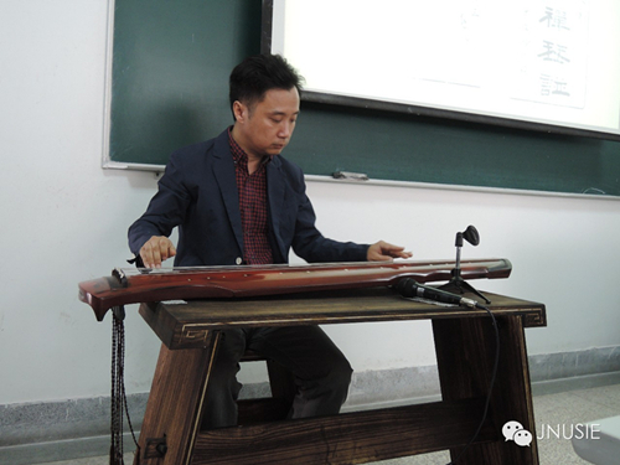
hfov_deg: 52.6
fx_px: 627
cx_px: 310
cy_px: 232
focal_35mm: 35
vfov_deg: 40.7
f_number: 3.5
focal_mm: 7.5
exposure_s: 1/20
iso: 400
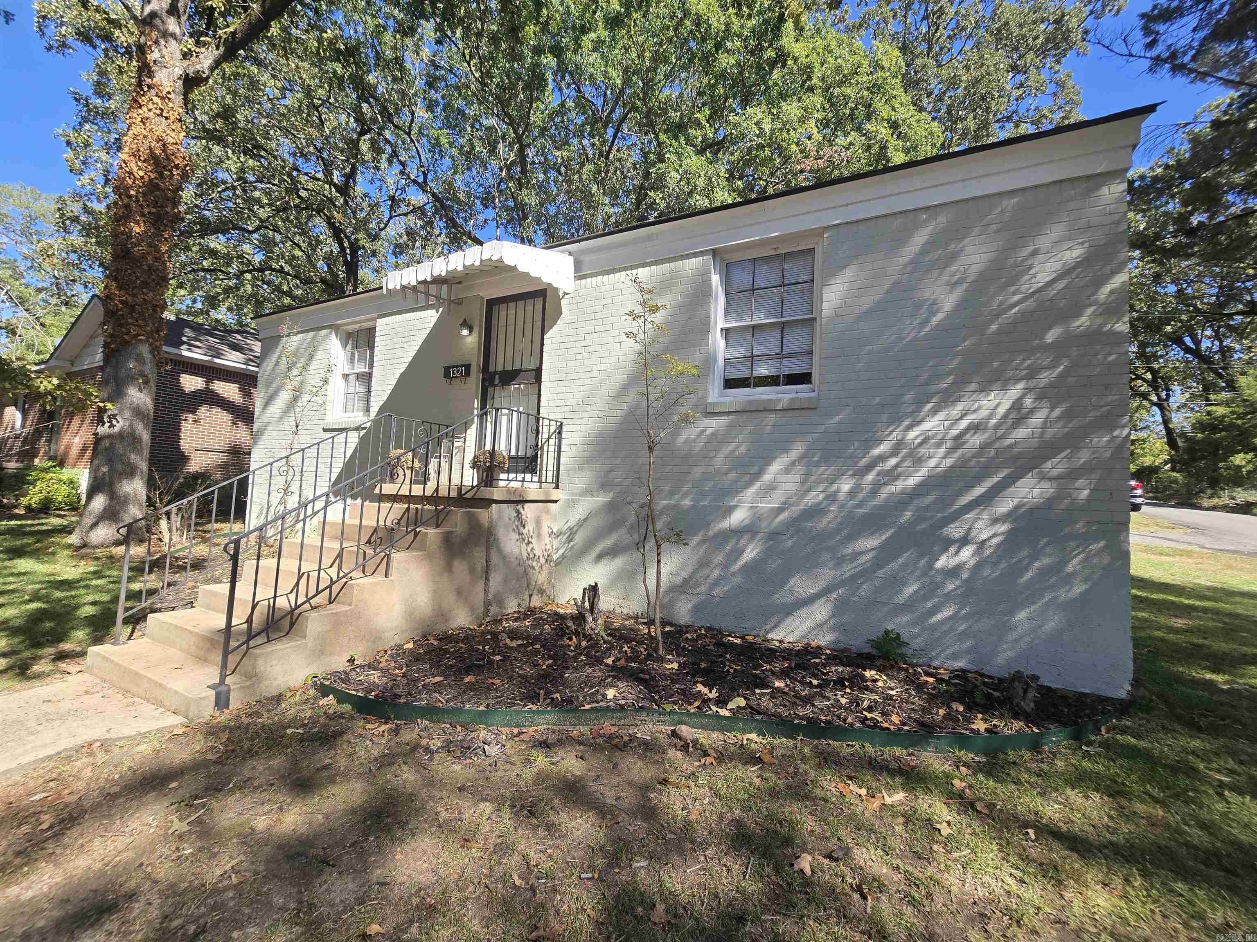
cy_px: 471
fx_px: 472
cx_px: 628
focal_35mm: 13
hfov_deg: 106.2
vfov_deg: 89.9
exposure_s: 1/758
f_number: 2.2
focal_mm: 2.2
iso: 50
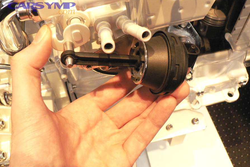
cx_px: 126
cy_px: 87
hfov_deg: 50.7
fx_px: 264
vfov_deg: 35.1
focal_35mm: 38
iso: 400
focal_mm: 6
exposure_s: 1/50
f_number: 4
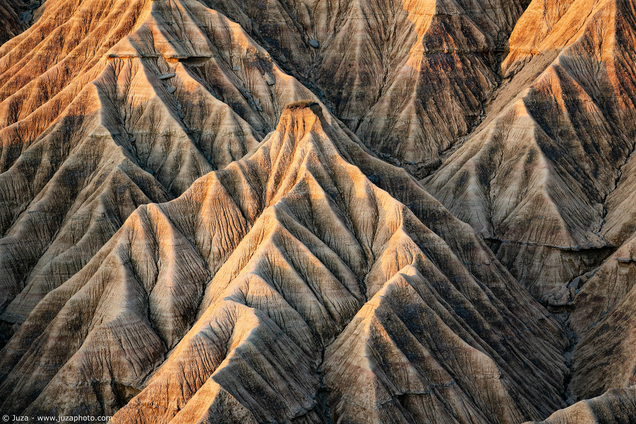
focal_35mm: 105
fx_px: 1855
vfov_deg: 13.0
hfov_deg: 19.5
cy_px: 212
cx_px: 318
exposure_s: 1/25
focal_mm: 105
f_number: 7.1
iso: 100
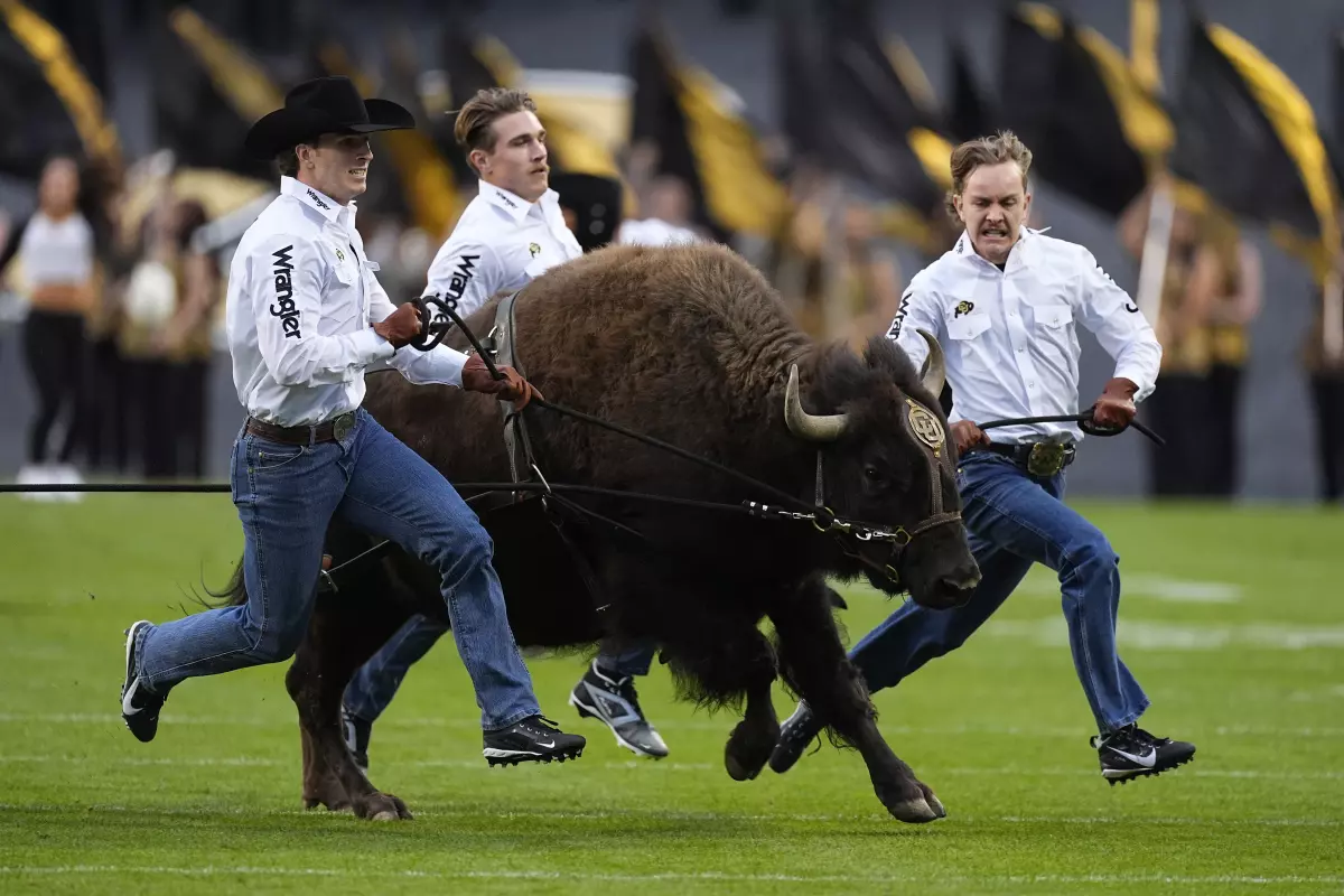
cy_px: 448
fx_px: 22398
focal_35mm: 600
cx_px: 672
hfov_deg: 3.4
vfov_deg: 2.3
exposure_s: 1/1250
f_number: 4
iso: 3200
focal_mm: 600
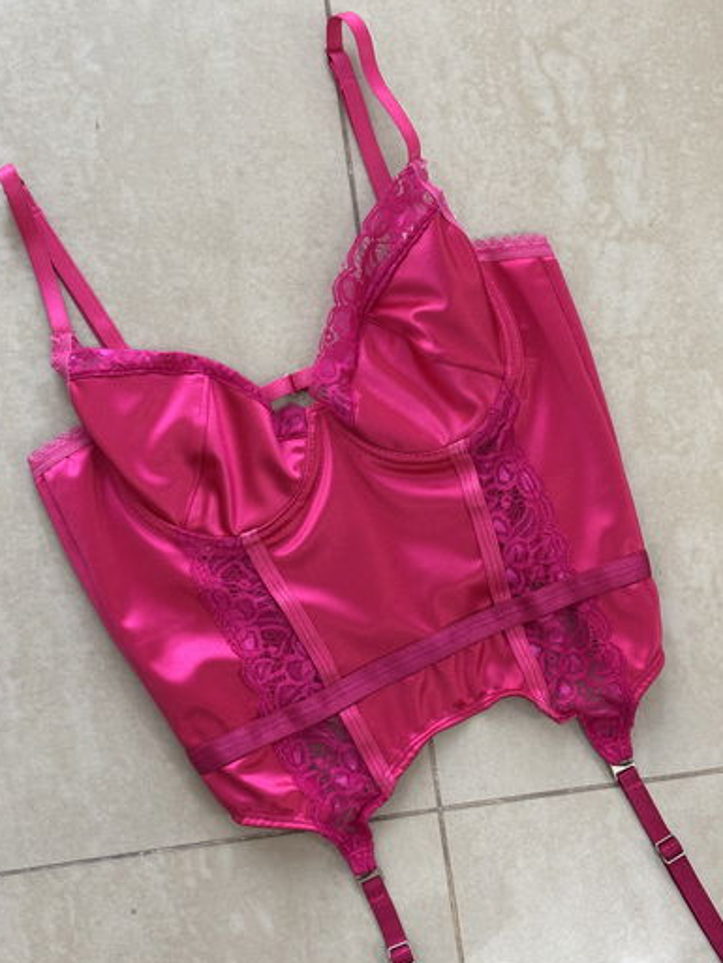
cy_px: 482
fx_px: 1503
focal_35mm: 54
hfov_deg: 27.0
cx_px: 349
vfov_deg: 35.5
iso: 125
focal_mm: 5.96
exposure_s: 1/33
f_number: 1.6
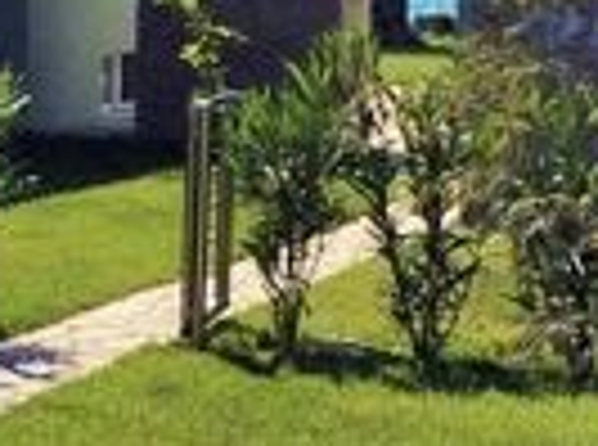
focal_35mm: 170
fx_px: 2929
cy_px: 207
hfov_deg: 11.6
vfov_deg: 8.7
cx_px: 16
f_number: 2.4
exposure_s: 1/2488
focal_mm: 3.3
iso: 32
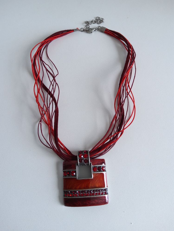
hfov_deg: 53.1
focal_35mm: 26
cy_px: 116
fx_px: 174
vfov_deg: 67.3
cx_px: 87
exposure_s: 1/100
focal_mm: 3.08
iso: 64
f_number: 2
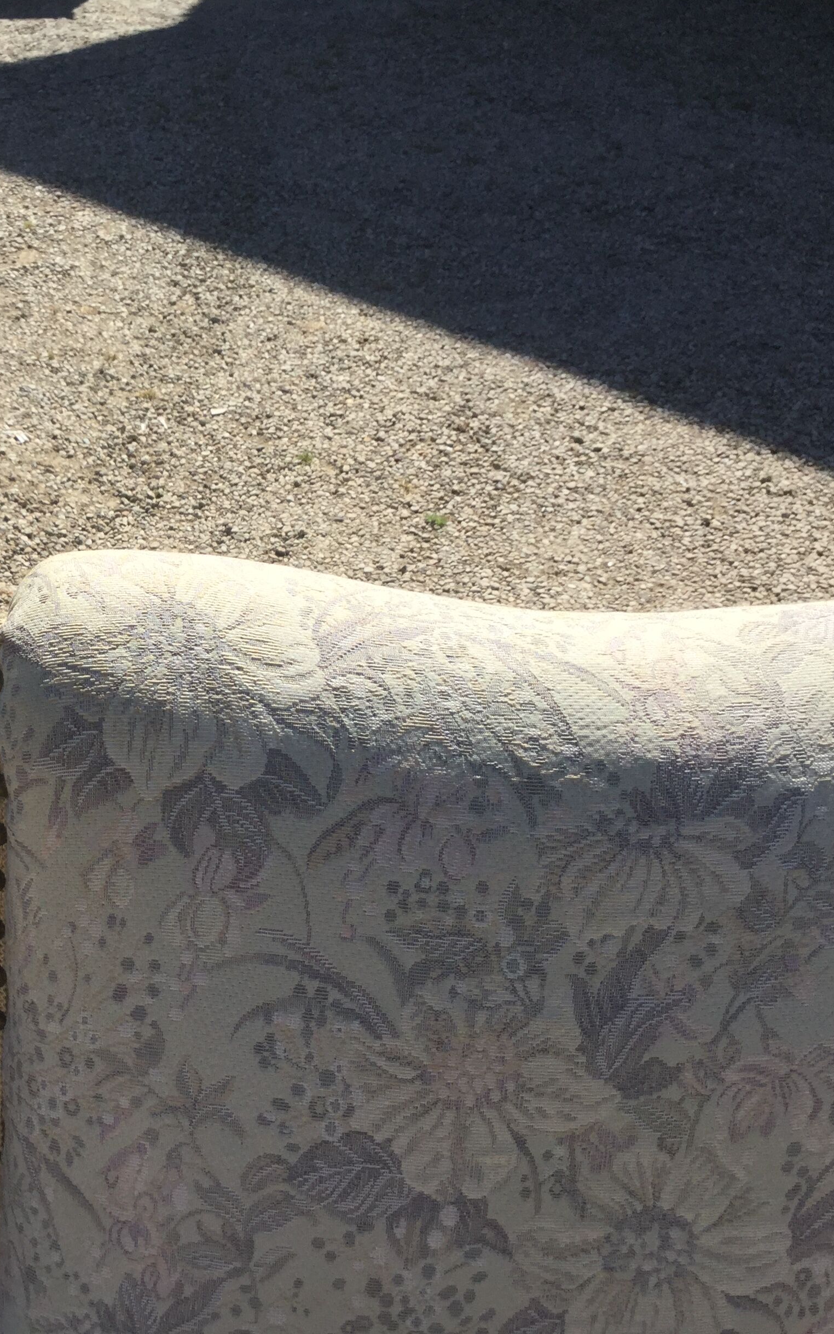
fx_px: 1600
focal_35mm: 44
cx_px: 22
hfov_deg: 27.7
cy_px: 666
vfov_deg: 45.3
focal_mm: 3.3
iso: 25
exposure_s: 1/1148
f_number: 2.4
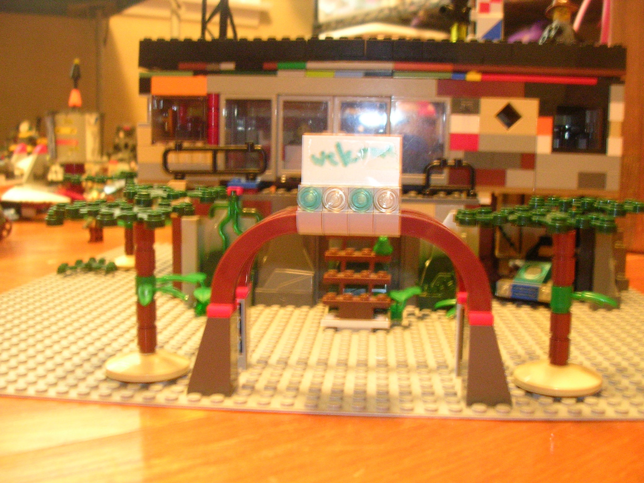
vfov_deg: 37.7
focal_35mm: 38
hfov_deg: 49.0
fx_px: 707
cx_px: 322
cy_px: 242
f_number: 2.8
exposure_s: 1
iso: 200
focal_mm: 5.8
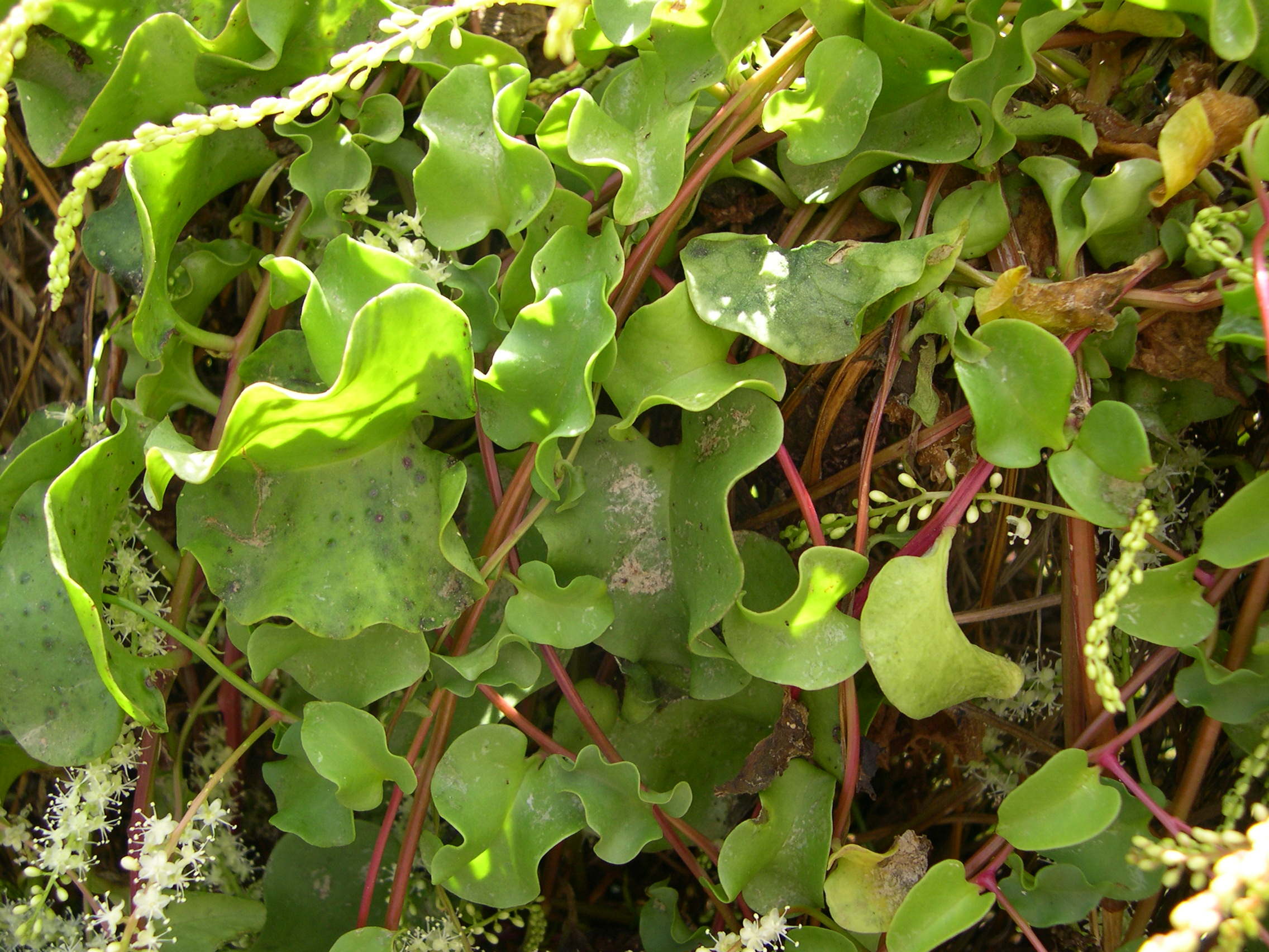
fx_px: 1393
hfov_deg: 49.0
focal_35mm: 38
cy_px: 476
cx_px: 634
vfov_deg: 37.7
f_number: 2.8
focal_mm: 8
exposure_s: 1/279
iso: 100
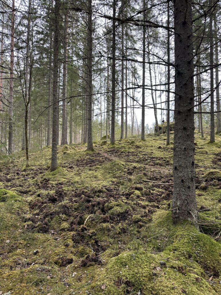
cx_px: 110
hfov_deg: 56.8
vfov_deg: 71.6
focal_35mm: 24
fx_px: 204
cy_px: 148
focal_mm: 6.86
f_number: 1.78
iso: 80
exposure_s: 1/275
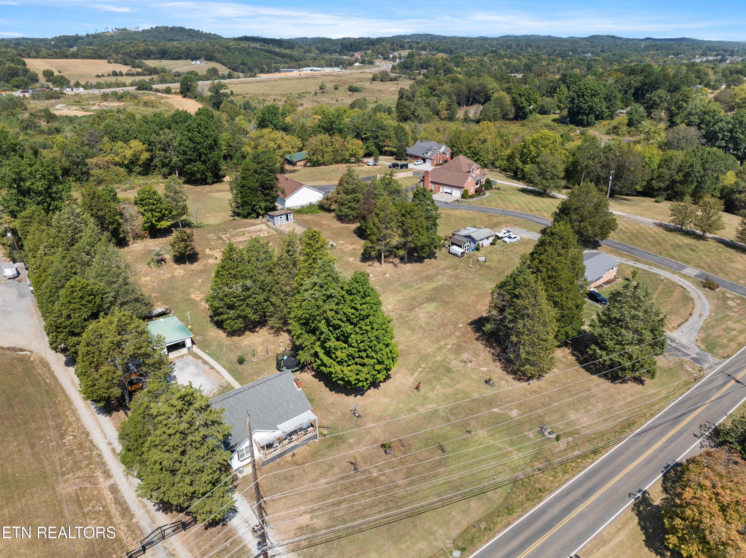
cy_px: 279
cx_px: 373
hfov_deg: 71.6
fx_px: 517
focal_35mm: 24
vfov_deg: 56.8
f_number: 2.8
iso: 100
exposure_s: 1/30
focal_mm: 12.29
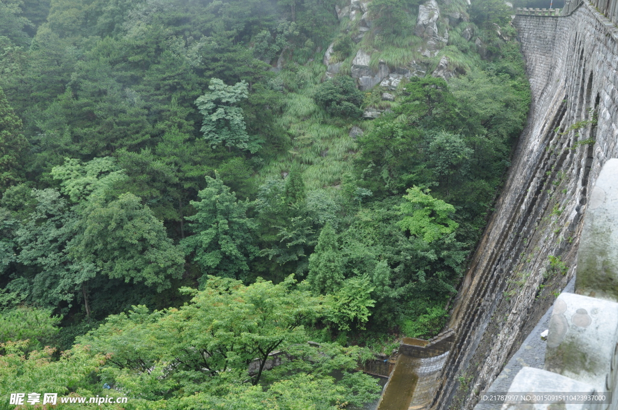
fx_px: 720
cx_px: 309
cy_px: 205
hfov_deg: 46.5
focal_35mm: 42
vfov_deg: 31.8
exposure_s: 1/60
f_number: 8
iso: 200
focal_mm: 28
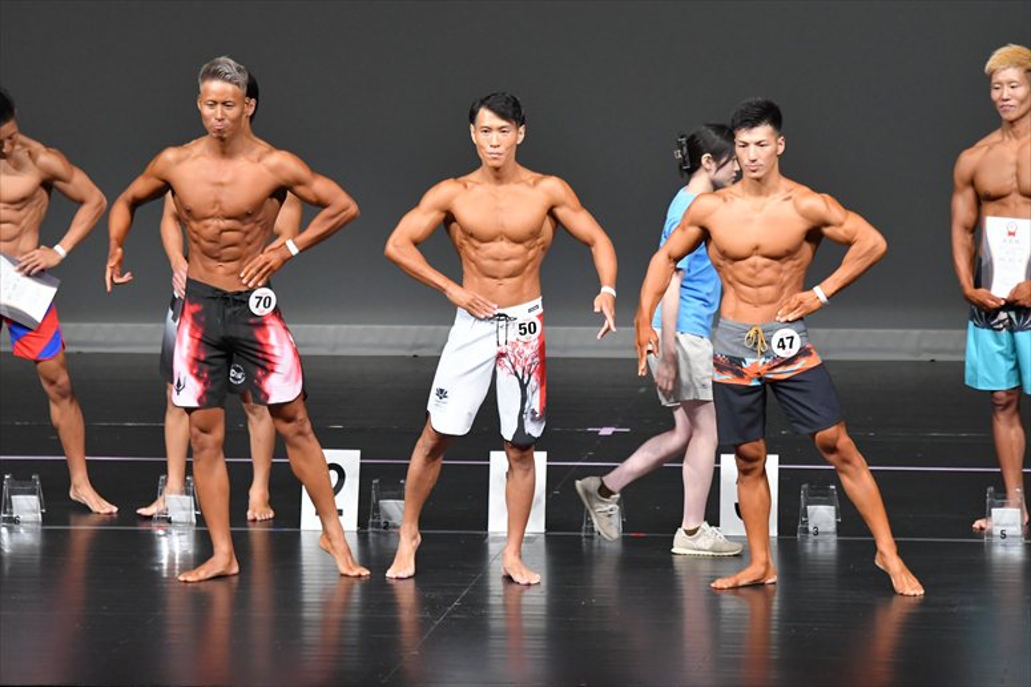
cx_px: 516
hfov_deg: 7.6
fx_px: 7729
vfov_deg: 5.1
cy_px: 344
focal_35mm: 270
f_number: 5.6
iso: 4000
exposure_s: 1/400
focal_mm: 180
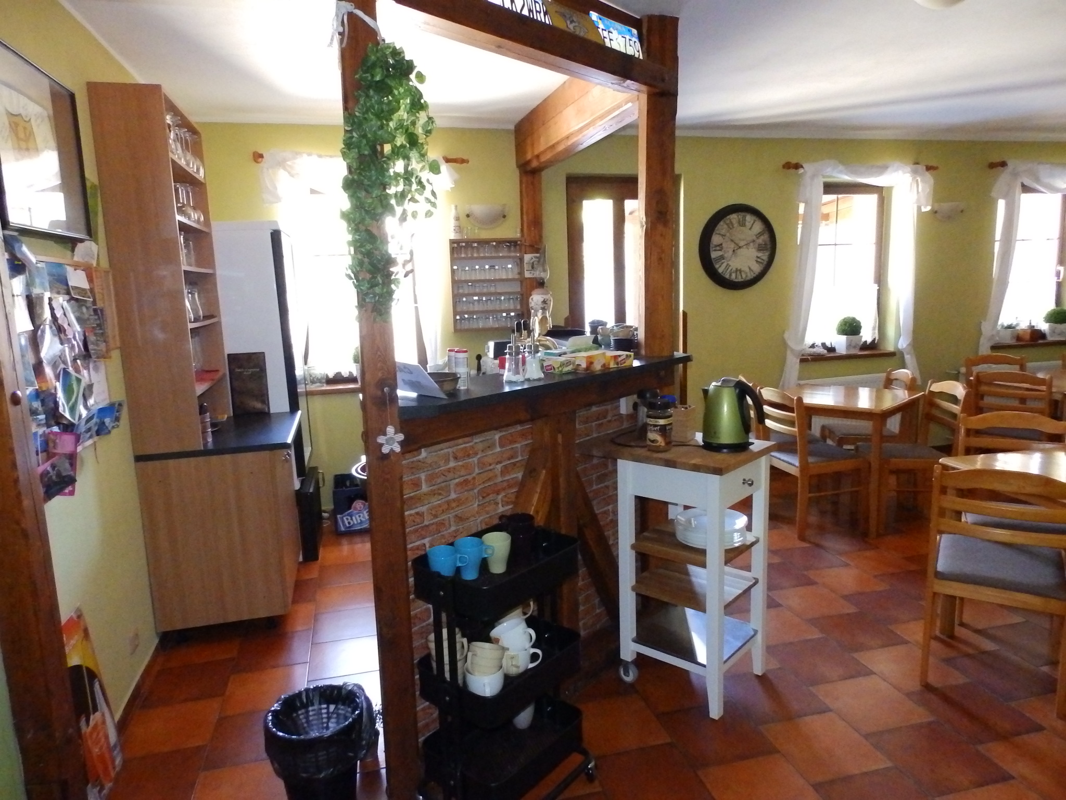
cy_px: 400
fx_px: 677
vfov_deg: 61.1
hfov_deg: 76.4
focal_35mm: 22
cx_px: 533
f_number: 3.4
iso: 1600
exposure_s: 1/30
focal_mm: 4
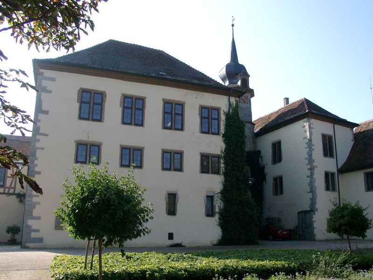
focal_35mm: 34
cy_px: 140
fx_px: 366
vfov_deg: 41.8
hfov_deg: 54.0
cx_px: 186
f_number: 4
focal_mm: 7.13
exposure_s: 1/333
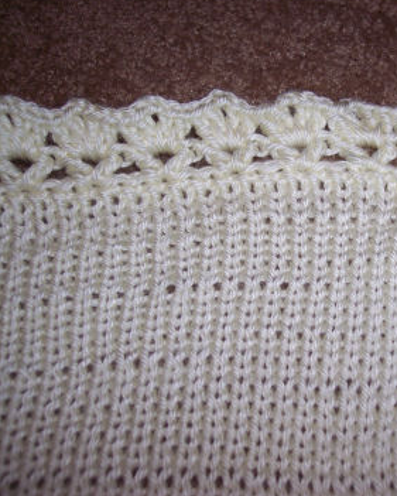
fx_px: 763
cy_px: 244
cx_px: 304
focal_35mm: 52
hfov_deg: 28.7
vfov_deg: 36.0
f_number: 2.8
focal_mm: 8
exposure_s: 1/60
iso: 100
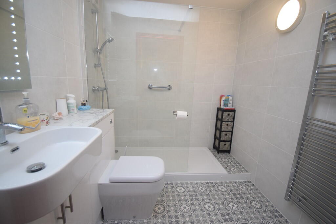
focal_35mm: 15
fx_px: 140
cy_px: 112
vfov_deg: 77.3
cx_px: 168
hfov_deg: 100.4
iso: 900
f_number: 4.5
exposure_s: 1/60
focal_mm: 10
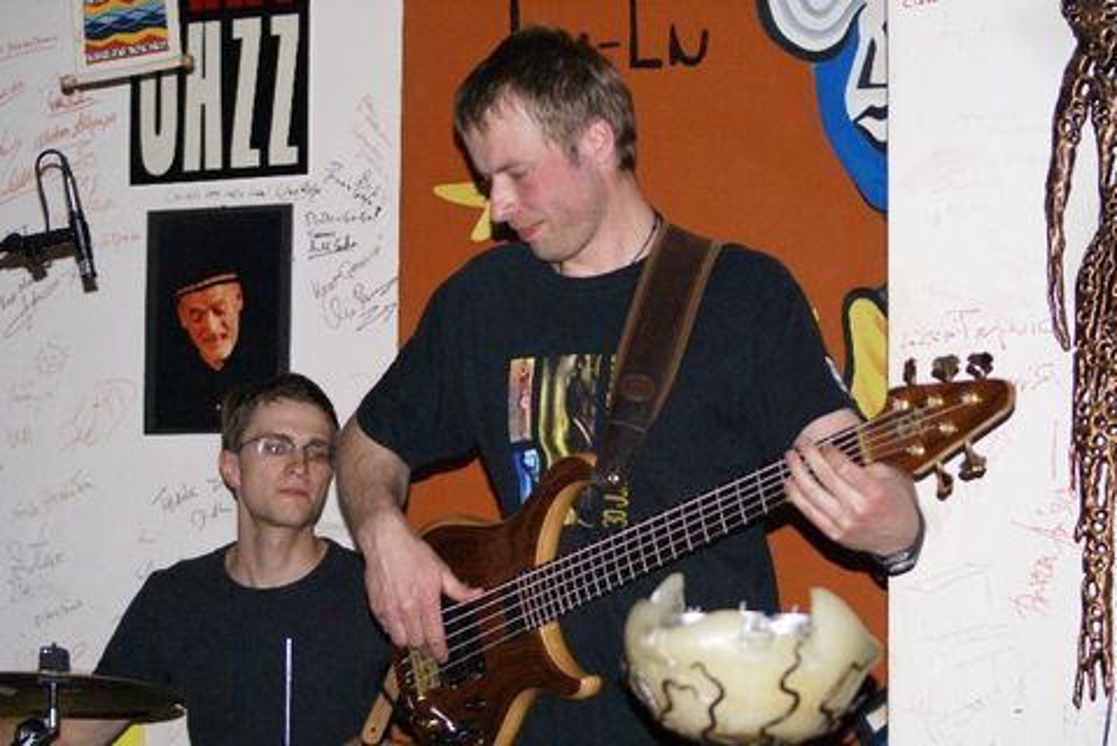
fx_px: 3958
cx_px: 558
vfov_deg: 10.8
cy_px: 373
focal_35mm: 128
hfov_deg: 16.1
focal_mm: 85
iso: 400
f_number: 4.5
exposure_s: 1/125
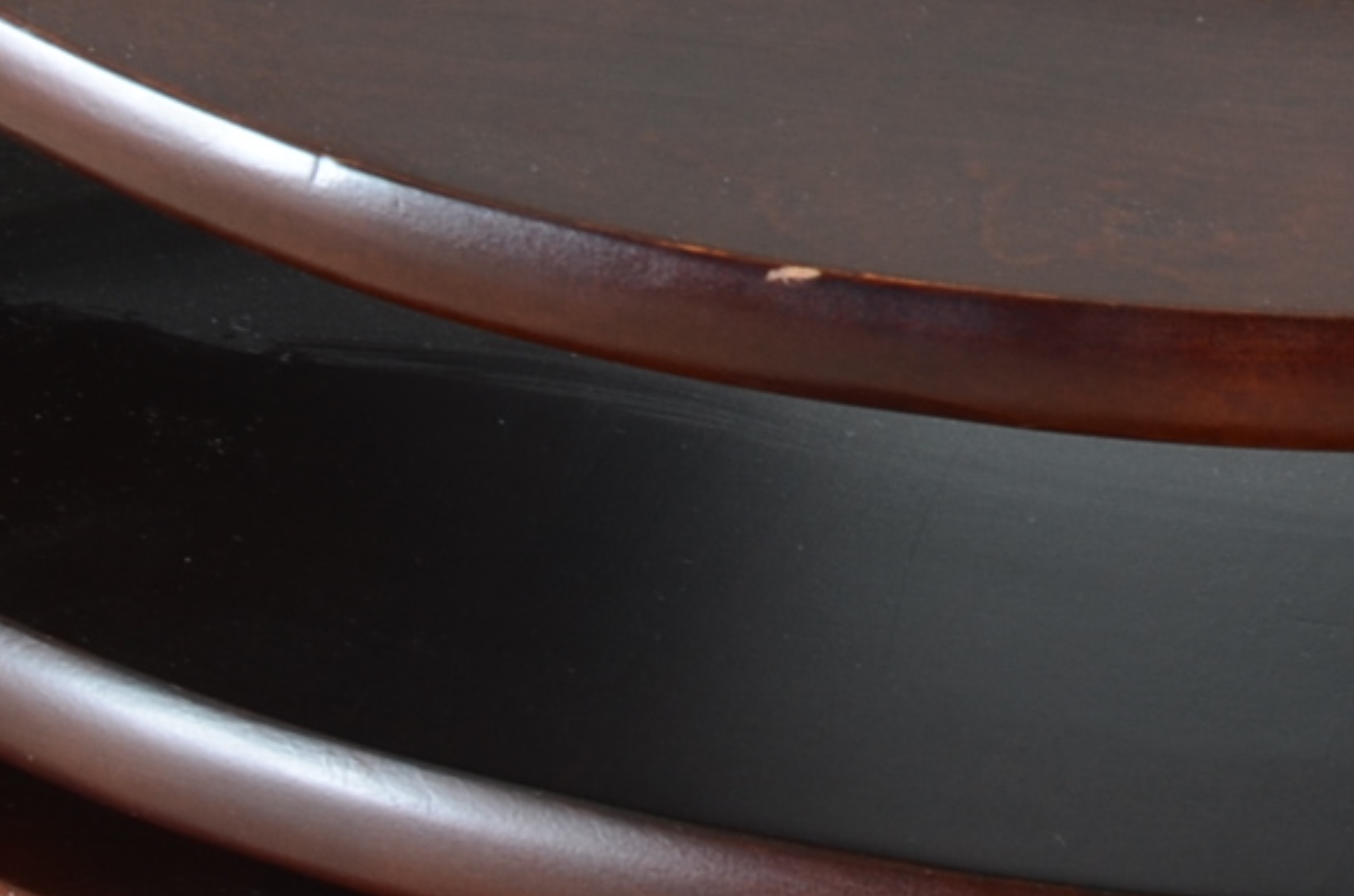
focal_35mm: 364
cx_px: 1883
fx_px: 13661
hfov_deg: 5.6
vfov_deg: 3.7
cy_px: -678
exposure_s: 1/125
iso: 125
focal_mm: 58
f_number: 13
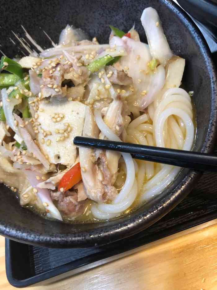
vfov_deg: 63.4
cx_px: 108
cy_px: 145
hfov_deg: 49.8
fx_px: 234
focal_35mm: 28
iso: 50
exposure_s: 1/17
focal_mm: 4
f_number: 1.8
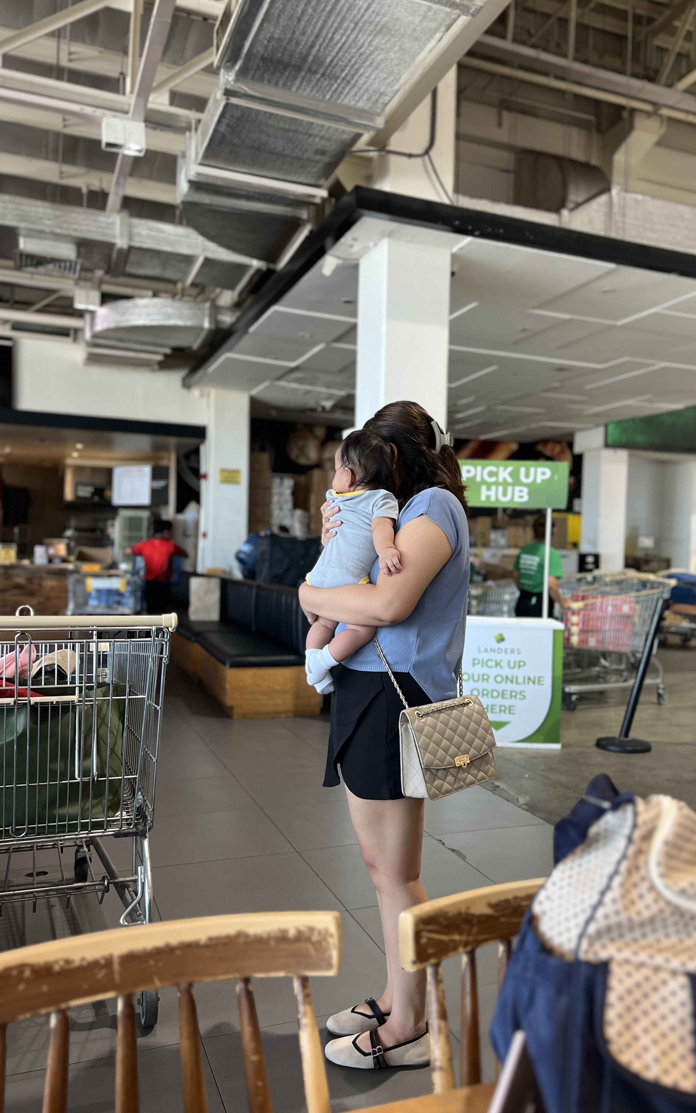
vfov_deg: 66.5
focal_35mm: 28
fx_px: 850
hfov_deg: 44.5
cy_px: 560
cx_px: 381
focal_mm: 5.7
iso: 100
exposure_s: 1/120
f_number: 1.5
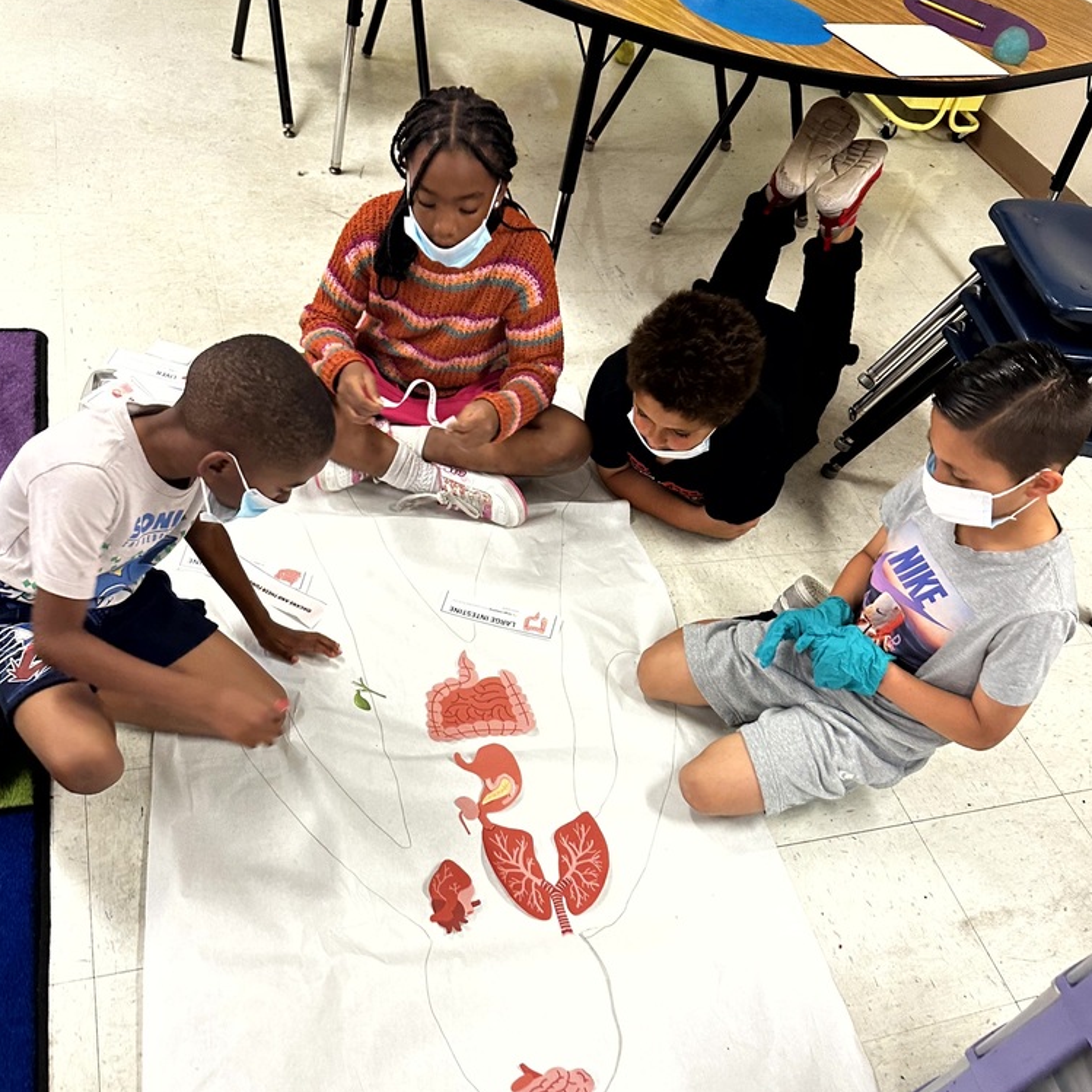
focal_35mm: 29
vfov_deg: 55.0
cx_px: 535
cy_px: 681
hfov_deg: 55.6
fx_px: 1035
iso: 250
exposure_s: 1/60
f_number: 1.78
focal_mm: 6.86
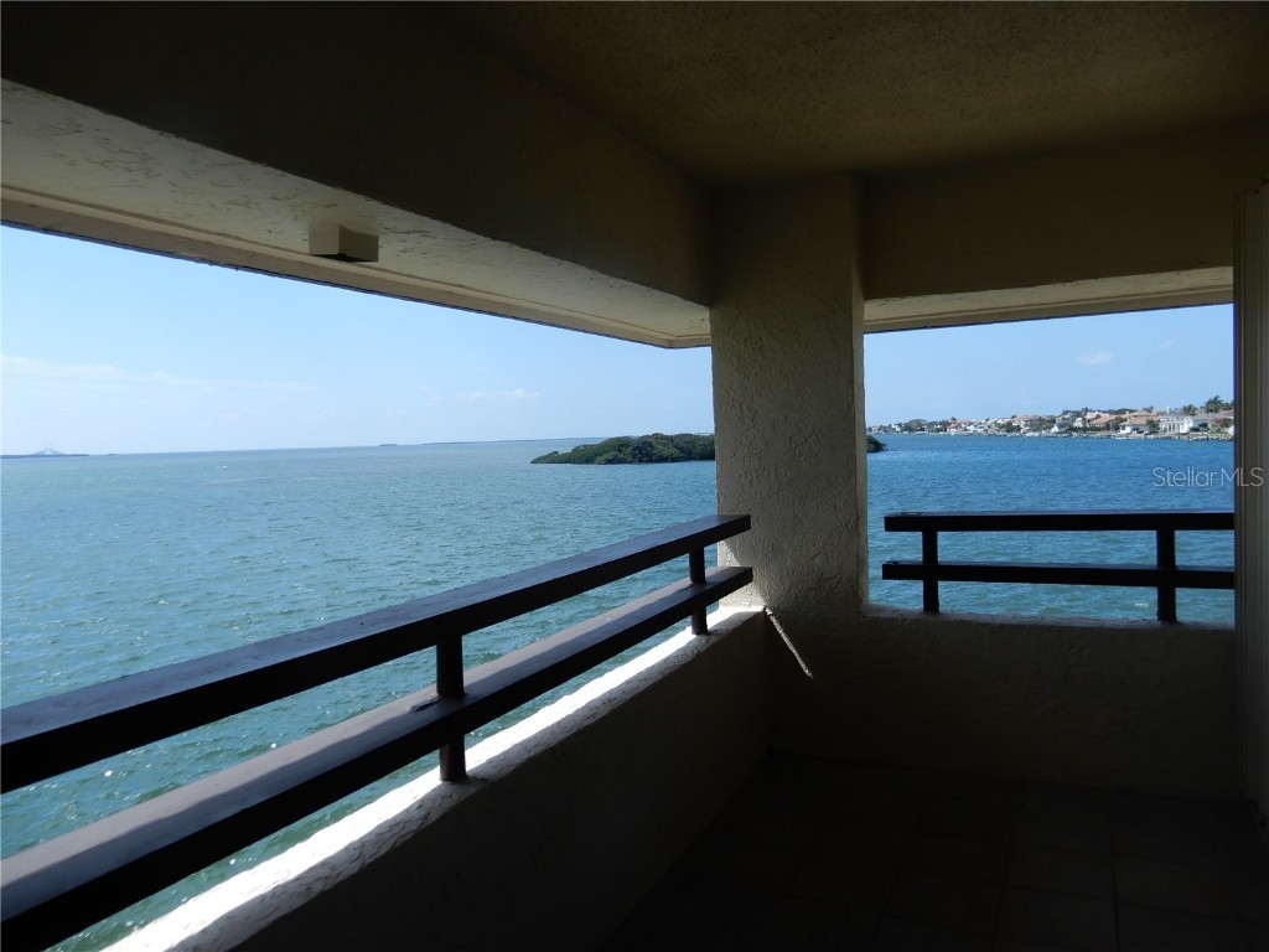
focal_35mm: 24
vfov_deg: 56.8
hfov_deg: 71.6
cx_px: 634
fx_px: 880
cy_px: 476
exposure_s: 1/800
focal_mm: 4.3
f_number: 3.4
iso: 80
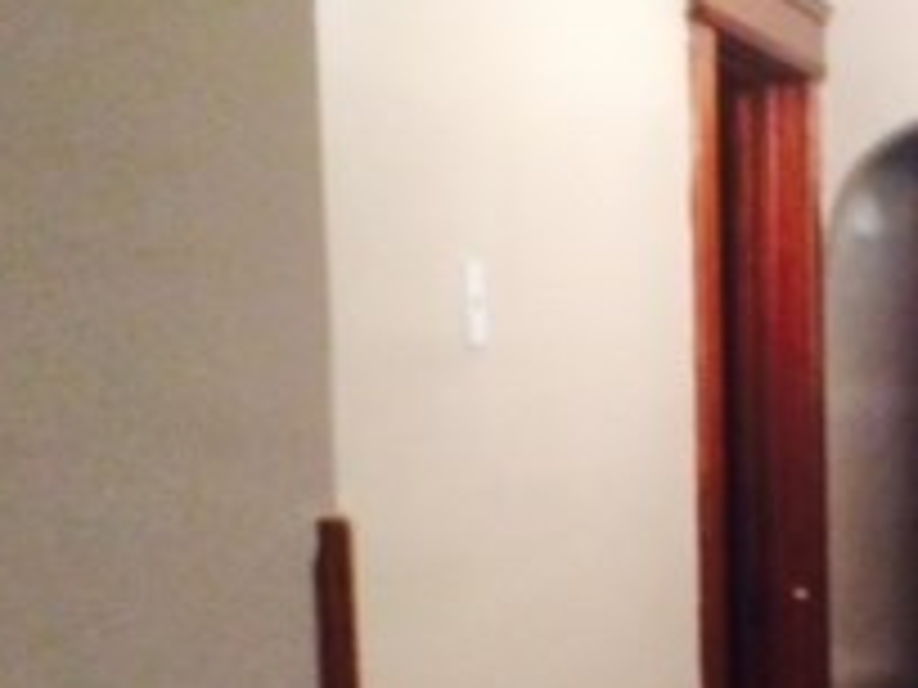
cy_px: 746
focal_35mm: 94
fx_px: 2493
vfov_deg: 15.3
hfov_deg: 20.2
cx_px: 927
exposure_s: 1/15
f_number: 2.2
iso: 320
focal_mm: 4.12
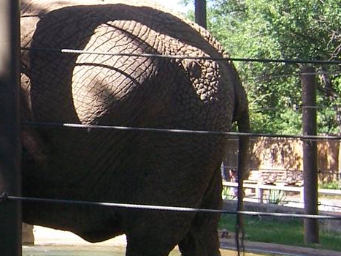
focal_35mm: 113
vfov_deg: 13.1
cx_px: -125
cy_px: 78
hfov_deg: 16.3
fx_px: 1113
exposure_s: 1/250
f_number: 3.4
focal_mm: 5.5
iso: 100
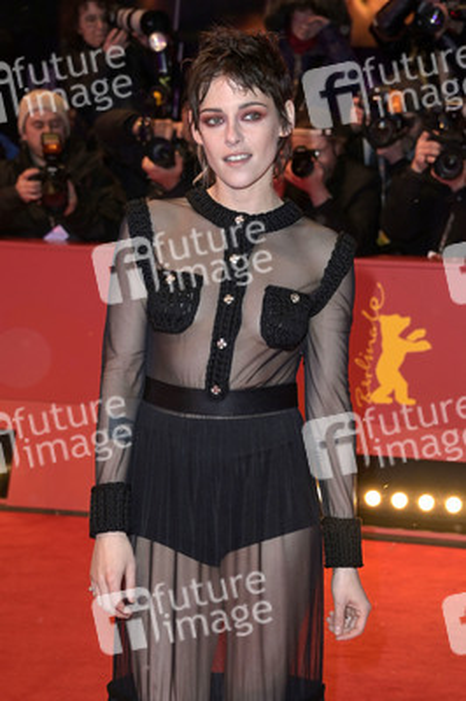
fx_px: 1361
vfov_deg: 28.9
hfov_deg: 19.4
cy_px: 350
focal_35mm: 70
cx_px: 233
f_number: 5.6
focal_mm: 70
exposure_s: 1/250
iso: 1000
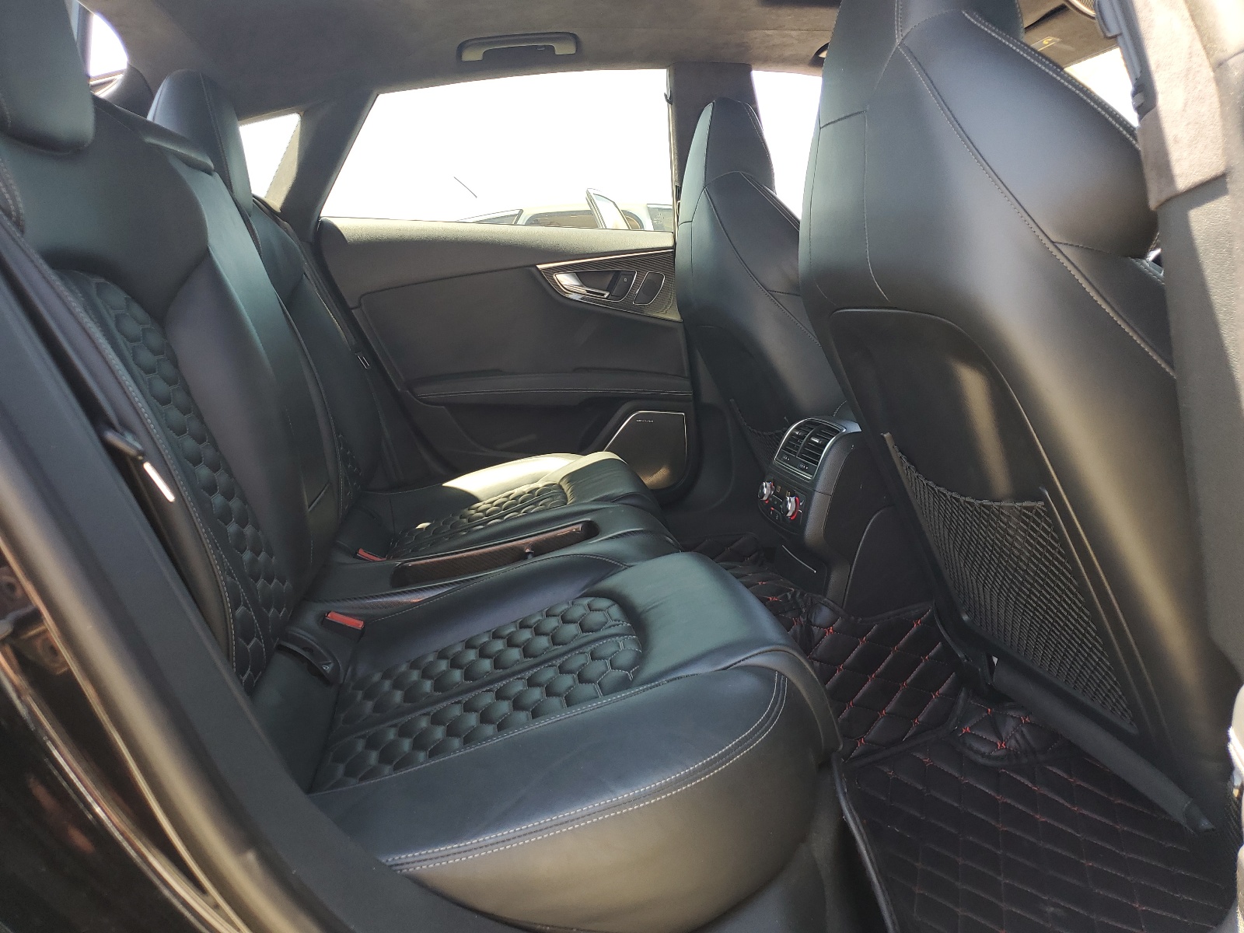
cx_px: 622
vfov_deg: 53.1
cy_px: 466
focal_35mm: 26
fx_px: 934
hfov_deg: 67.3
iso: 50
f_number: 1.5
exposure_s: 1/149
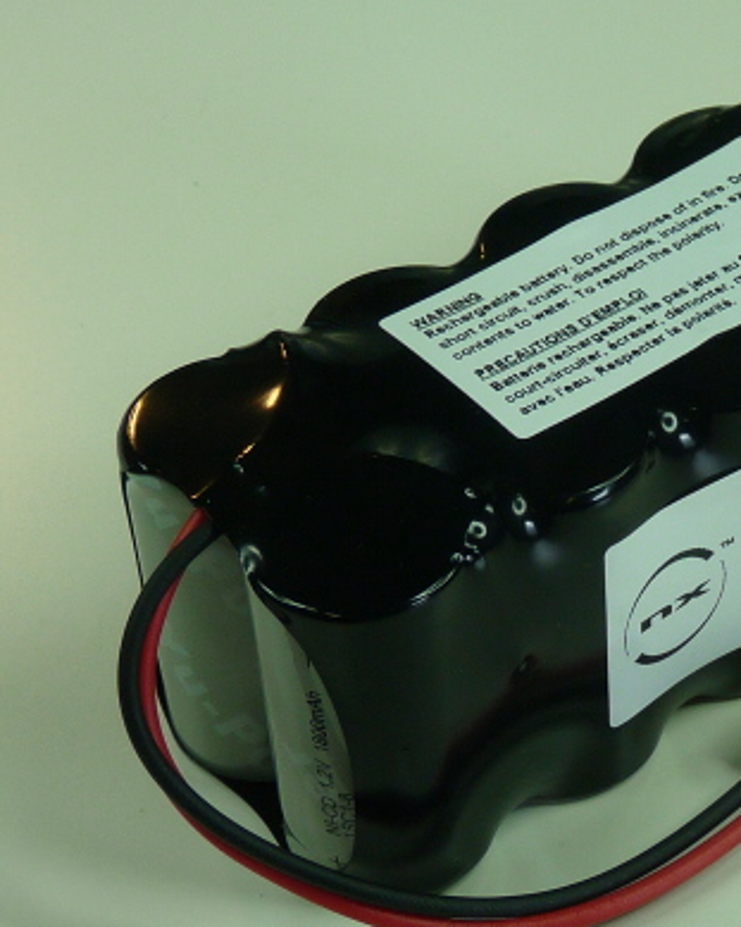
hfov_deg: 14.4
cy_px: 450
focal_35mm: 106
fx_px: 2907
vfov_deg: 18.1
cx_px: 610
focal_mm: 6.6
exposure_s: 1/100
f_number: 3
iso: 100
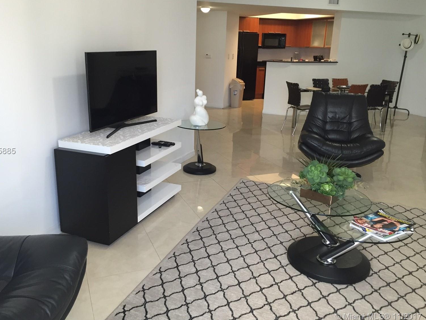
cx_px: 200
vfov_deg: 45.4
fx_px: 382
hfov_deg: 58.3
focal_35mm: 31
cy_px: 151
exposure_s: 1/30
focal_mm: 4.15
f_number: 2.2
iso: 64
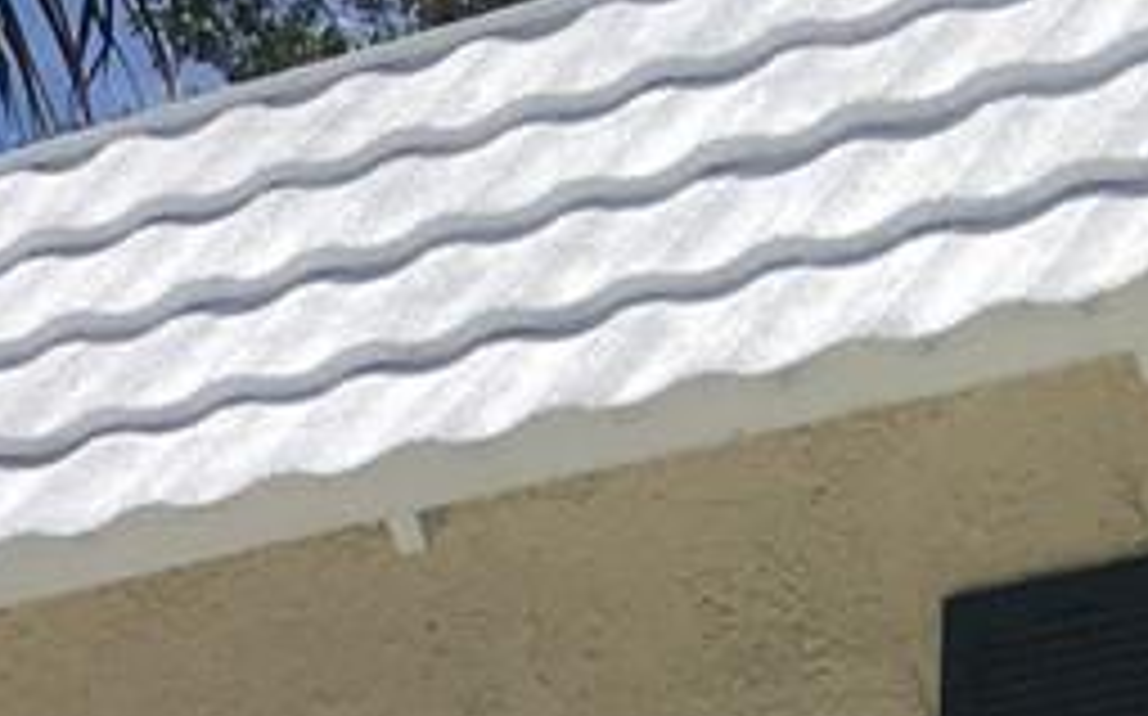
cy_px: 2337
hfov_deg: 9.4
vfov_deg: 6.1
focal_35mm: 193
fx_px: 6034
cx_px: -1855
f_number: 2.2
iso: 25
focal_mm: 4.15
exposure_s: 1/3205
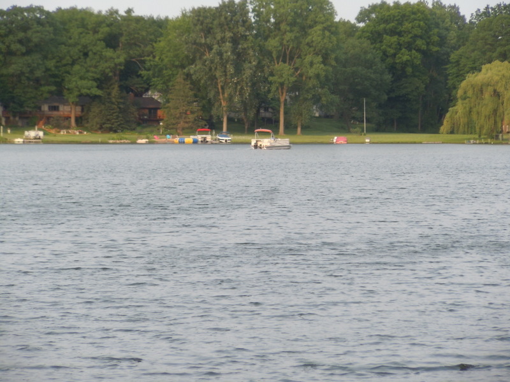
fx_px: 2888
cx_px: 255
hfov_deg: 10.1
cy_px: 191
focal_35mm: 196
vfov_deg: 7.6
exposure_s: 1/125
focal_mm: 35
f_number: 5.6
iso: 125
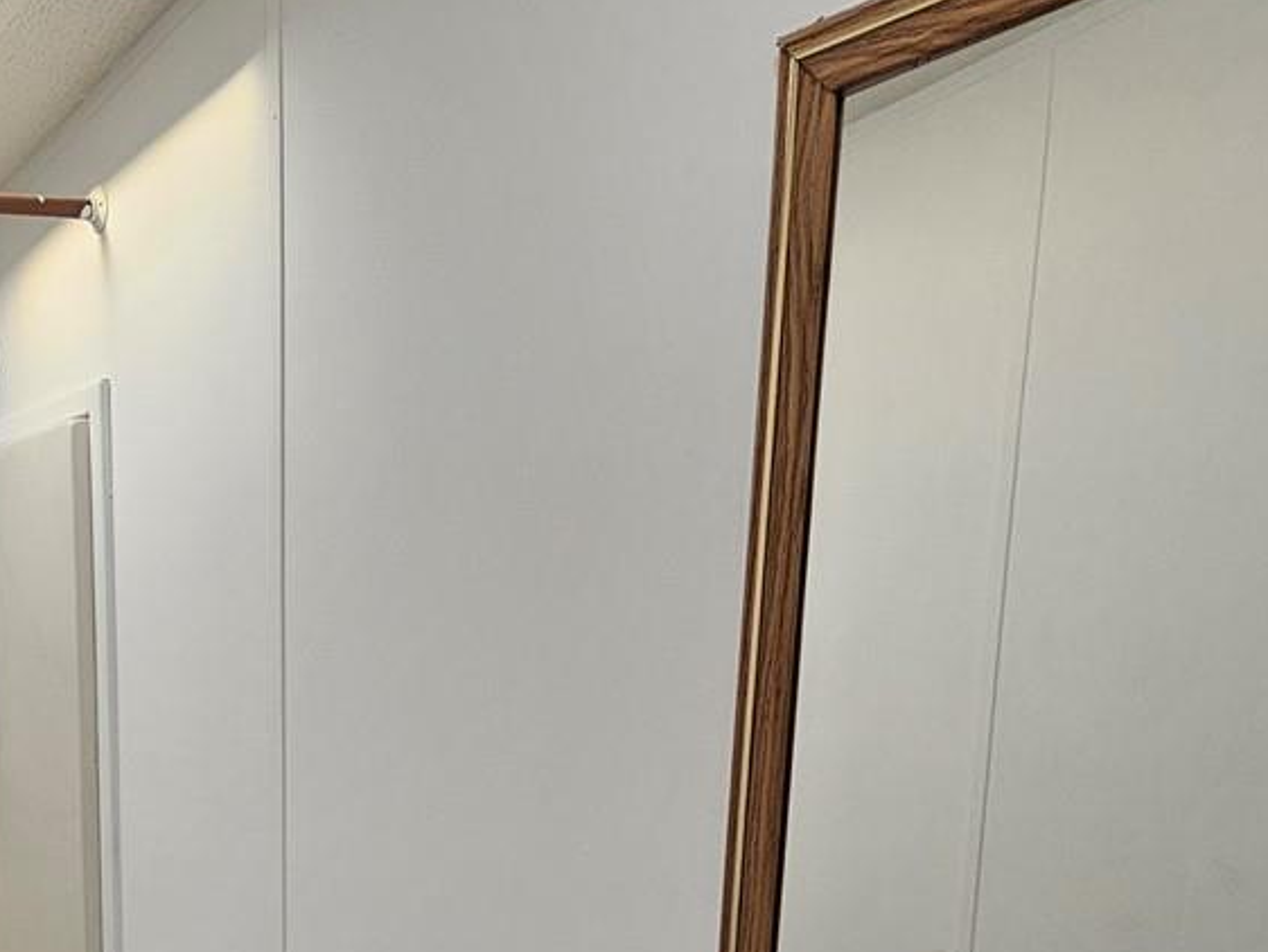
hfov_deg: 42.6
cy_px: 1004
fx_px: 1356
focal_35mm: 37
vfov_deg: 34.3
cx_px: -25
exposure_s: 1/60
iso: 64
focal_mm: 2.2
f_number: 2.2
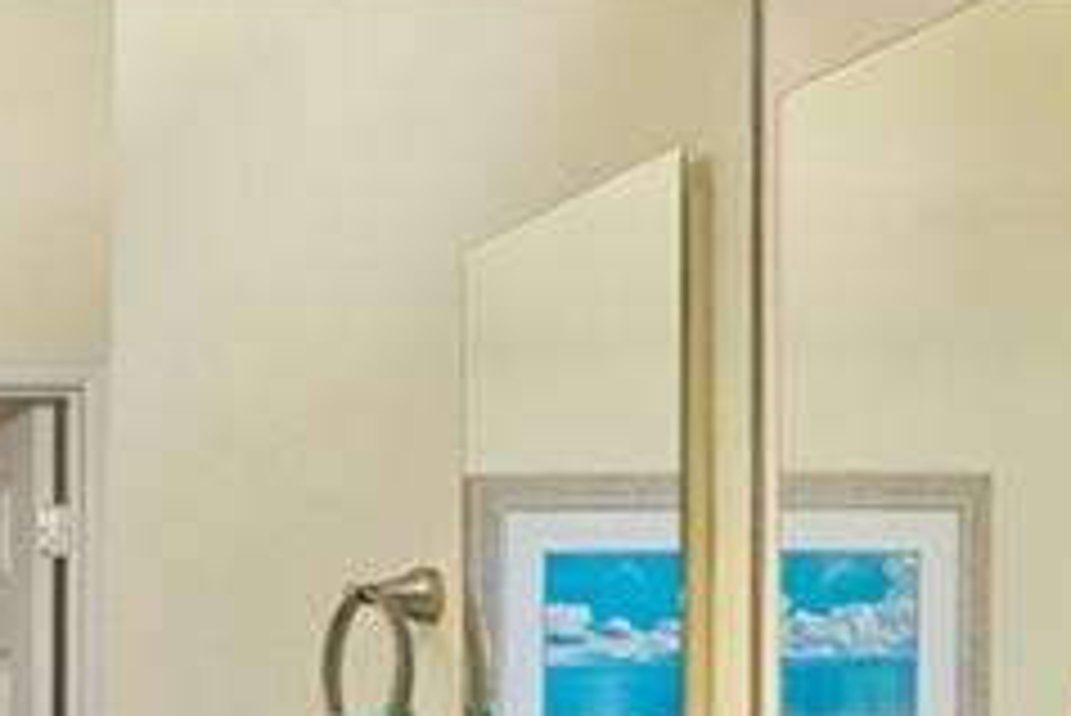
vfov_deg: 14.2
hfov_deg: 18.3
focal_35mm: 94
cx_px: -702
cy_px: 833
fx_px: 2798
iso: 400
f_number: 8
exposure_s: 1/30
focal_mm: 14
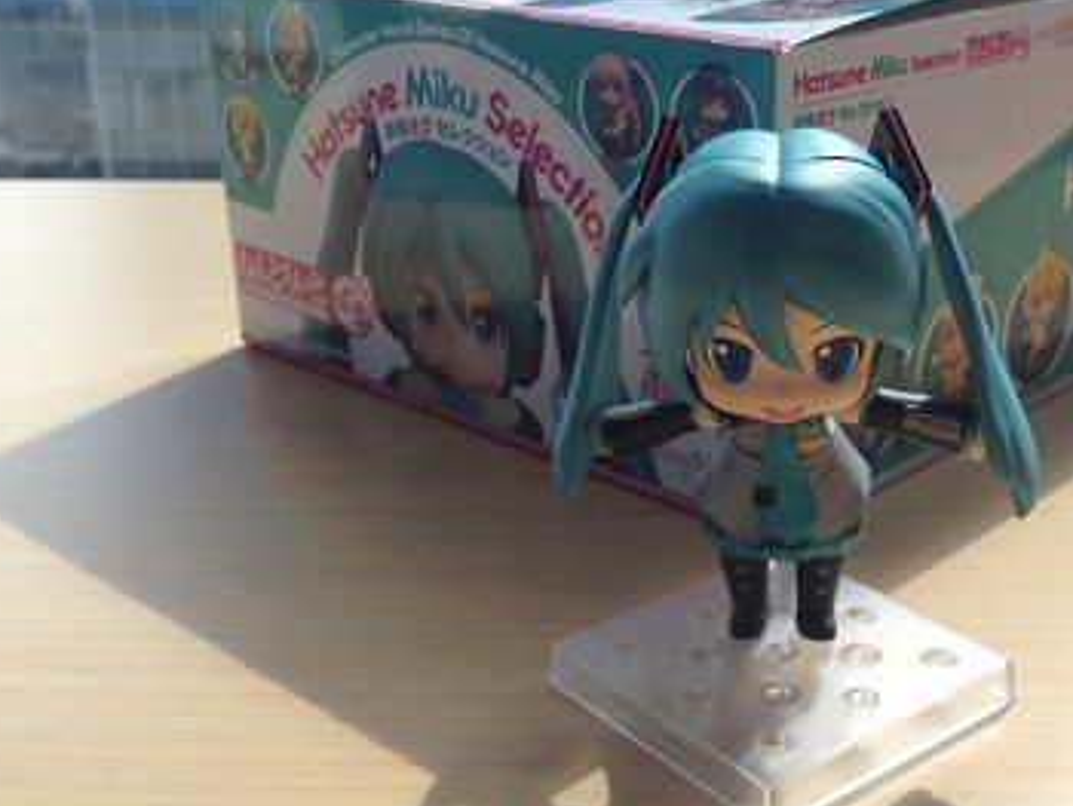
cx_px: 748
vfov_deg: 28.1
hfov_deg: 36.3
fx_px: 1613
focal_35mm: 52
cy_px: 383
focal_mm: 4.28
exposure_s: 1/635
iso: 64
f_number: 2.4
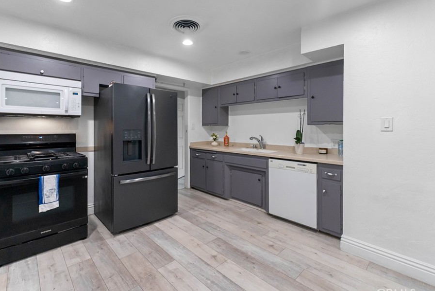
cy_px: 134
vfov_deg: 73.7
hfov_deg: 96.5
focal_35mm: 16
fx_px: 193
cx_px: 198
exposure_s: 1/15
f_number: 5
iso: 2500
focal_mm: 14
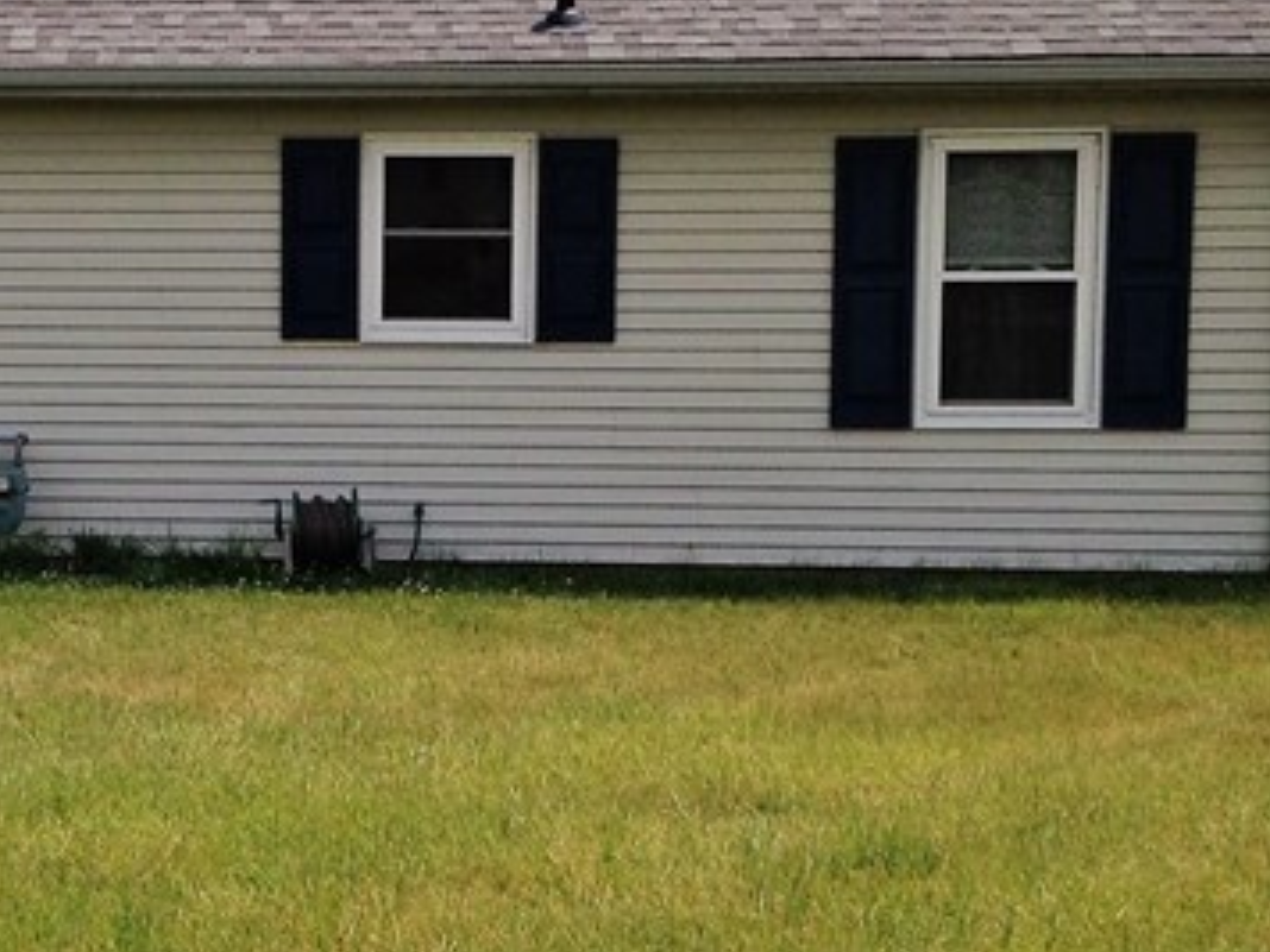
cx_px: 75
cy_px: 499
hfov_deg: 20.2
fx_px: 3485
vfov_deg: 15.6
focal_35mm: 95
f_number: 2.4
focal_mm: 4.12
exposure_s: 1/2169
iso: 50
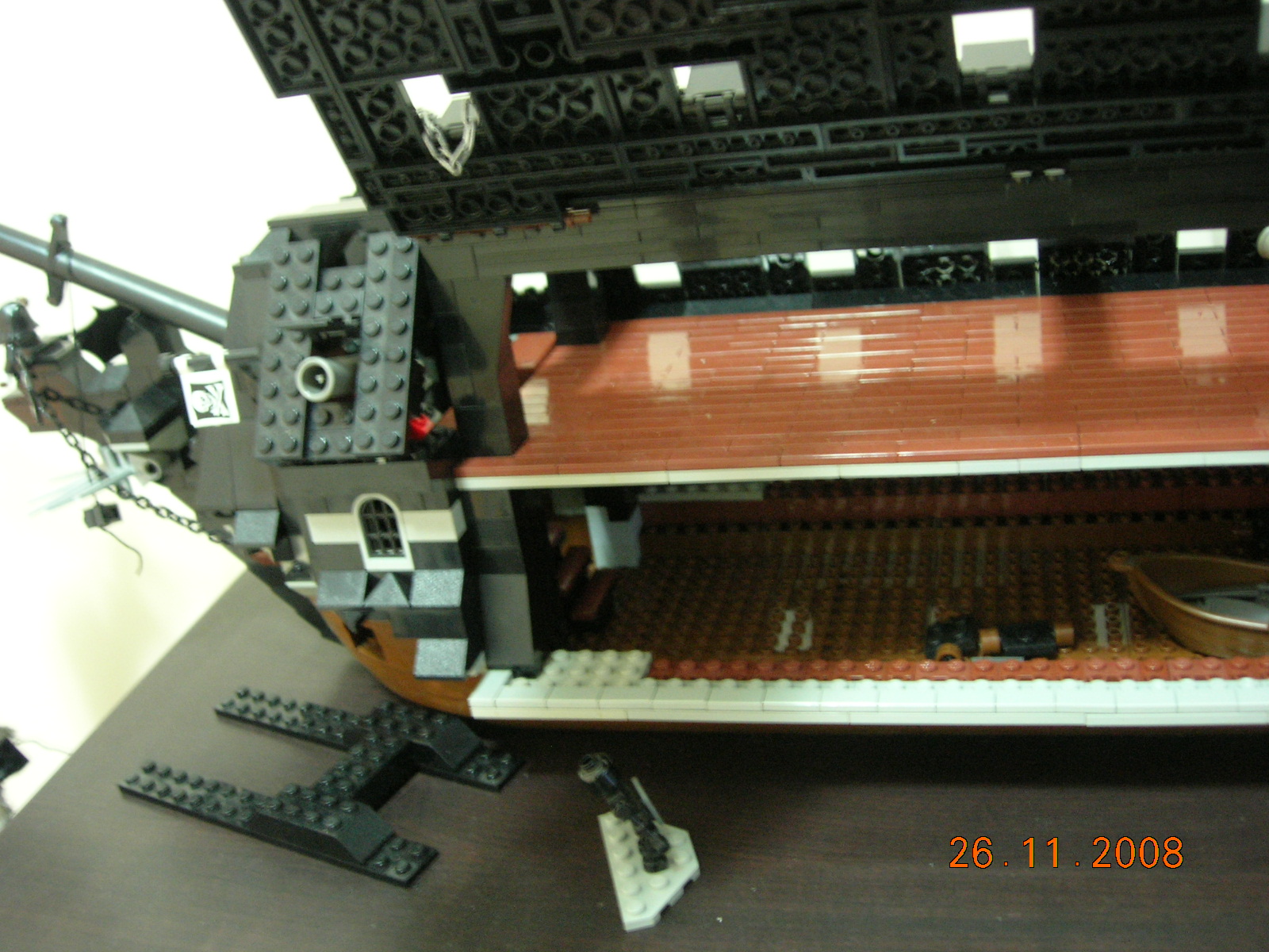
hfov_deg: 49.0
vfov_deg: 37.7
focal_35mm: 38
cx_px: 634
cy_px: 476
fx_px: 1393
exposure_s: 1/1.8
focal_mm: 7.8
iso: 200
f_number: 2.8
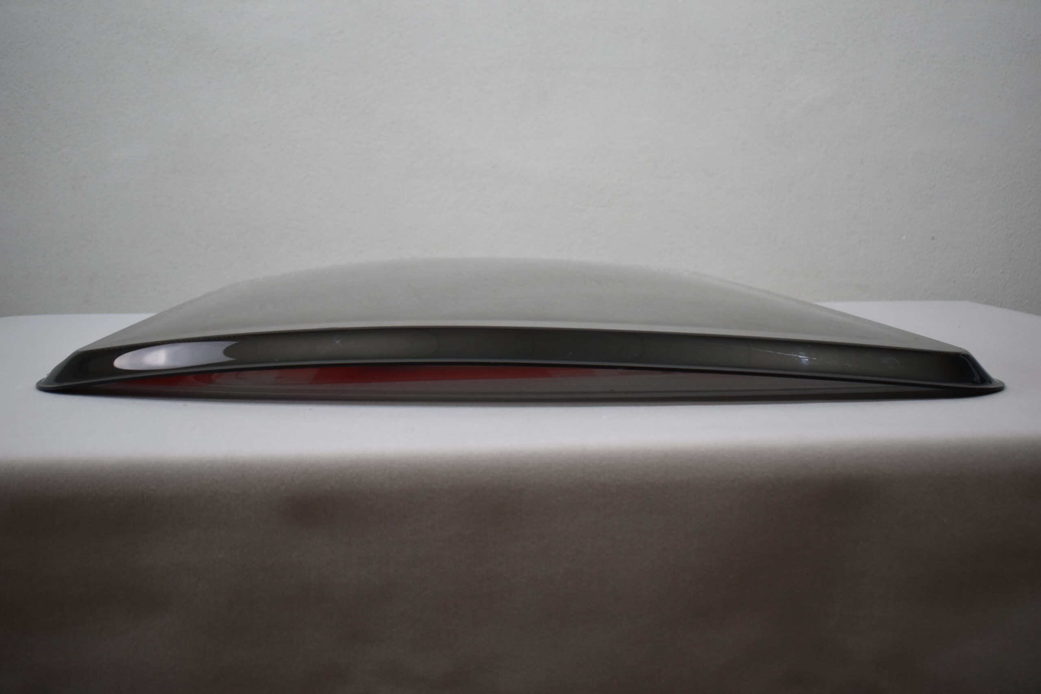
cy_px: 347
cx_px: 520
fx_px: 1084
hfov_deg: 51.3
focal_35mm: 38
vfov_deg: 35.5
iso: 560
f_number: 4
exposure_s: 1/250
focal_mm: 25
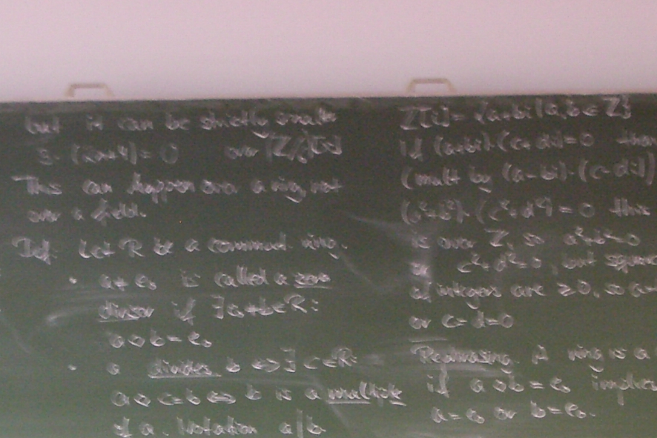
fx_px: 2720
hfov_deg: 13.8
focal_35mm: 149
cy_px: 470
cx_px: 264
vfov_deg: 9.1
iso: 200
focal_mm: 10.2
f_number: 3.5
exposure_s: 1/15
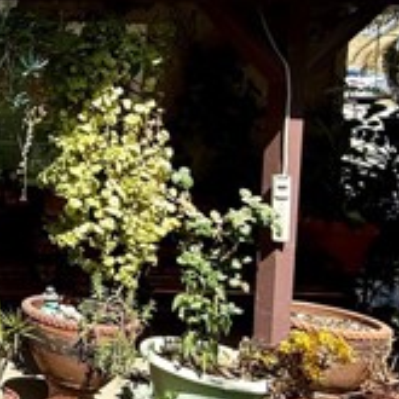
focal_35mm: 48
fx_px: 626
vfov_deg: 35.1
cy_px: 145
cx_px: -310
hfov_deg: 22.2
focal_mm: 2.22
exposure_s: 1/658
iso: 50
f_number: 2.2
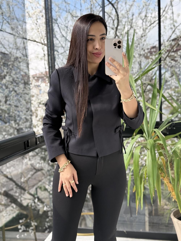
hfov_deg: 30.3
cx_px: 90
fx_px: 335
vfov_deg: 39.7
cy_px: 120
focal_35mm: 48
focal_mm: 6.76
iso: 100
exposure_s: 1/490
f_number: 1.78
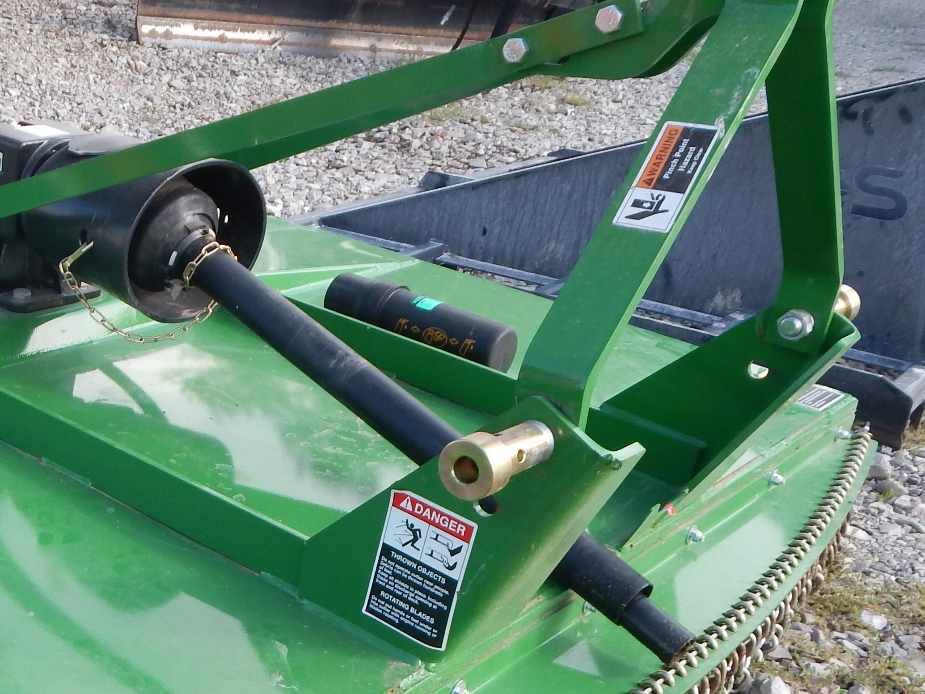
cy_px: 480
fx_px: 1309
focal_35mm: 49
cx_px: 140
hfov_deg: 37.0
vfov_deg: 29.4
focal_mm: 4
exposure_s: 1/320
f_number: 3
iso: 125
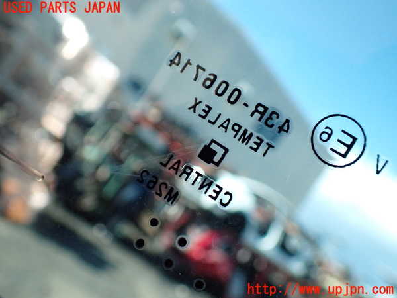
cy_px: 149
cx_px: 198
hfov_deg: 60.0
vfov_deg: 46.8
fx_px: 344
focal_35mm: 30
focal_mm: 5.4
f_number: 2.3
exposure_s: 1/125
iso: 640
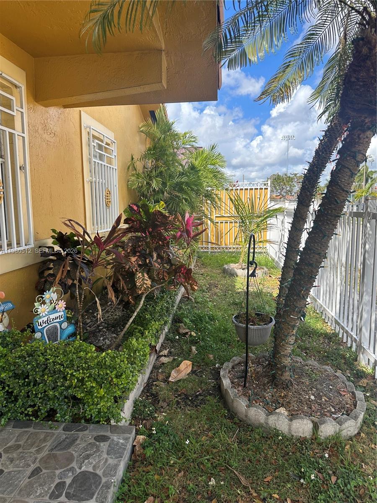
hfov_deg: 56.8
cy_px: 252
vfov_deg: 71.6
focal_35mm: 24
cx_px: 188
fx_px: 349
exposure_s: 1/1393
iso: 80
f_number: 1.78
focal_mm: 6.86
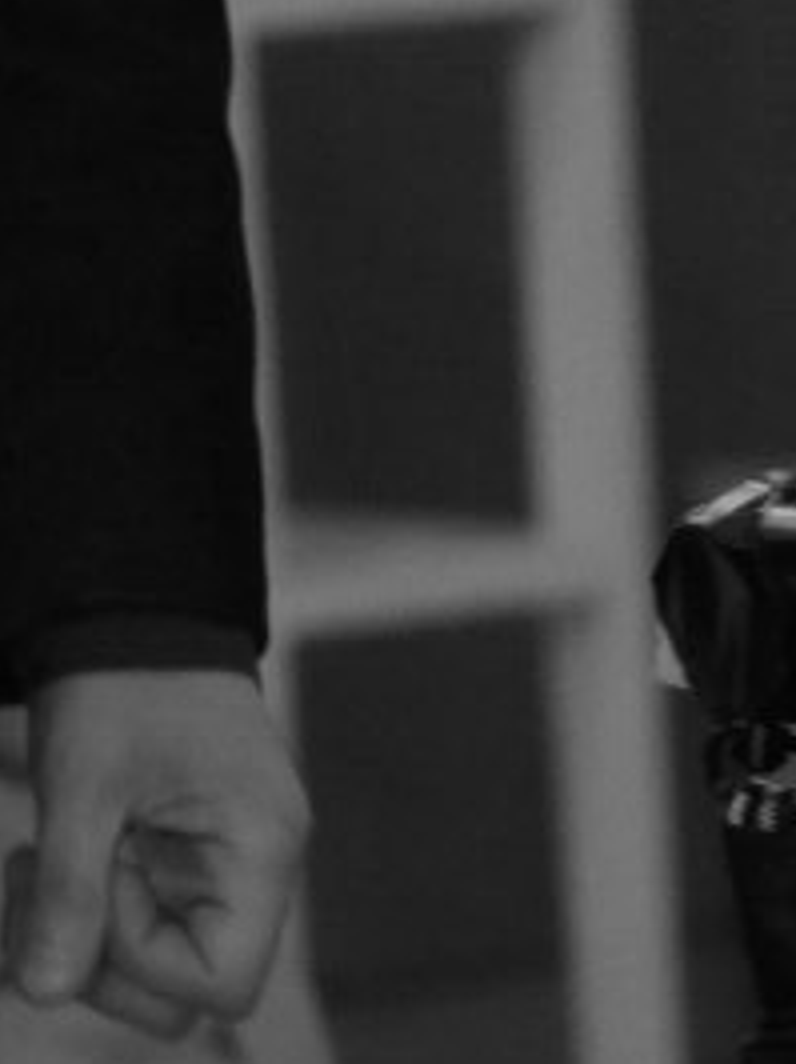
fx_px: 14802
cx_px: 2268
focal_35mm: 482
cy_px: 1824
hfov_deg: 3.0
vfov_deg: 4.1
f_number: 2.2
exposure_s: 1/40
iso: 1000
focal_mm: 50
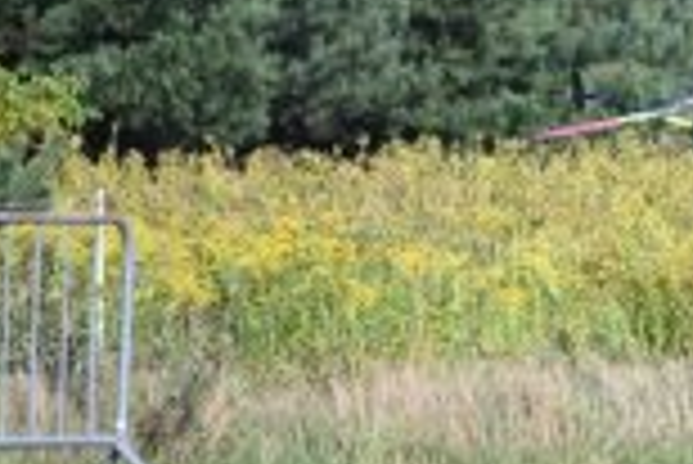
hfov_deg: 1.6
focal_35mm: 1289
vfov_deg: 1.1
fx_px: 24836
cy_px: 99
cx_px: 731
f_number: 6.3
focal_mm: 400
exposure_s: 1/2000
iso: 640
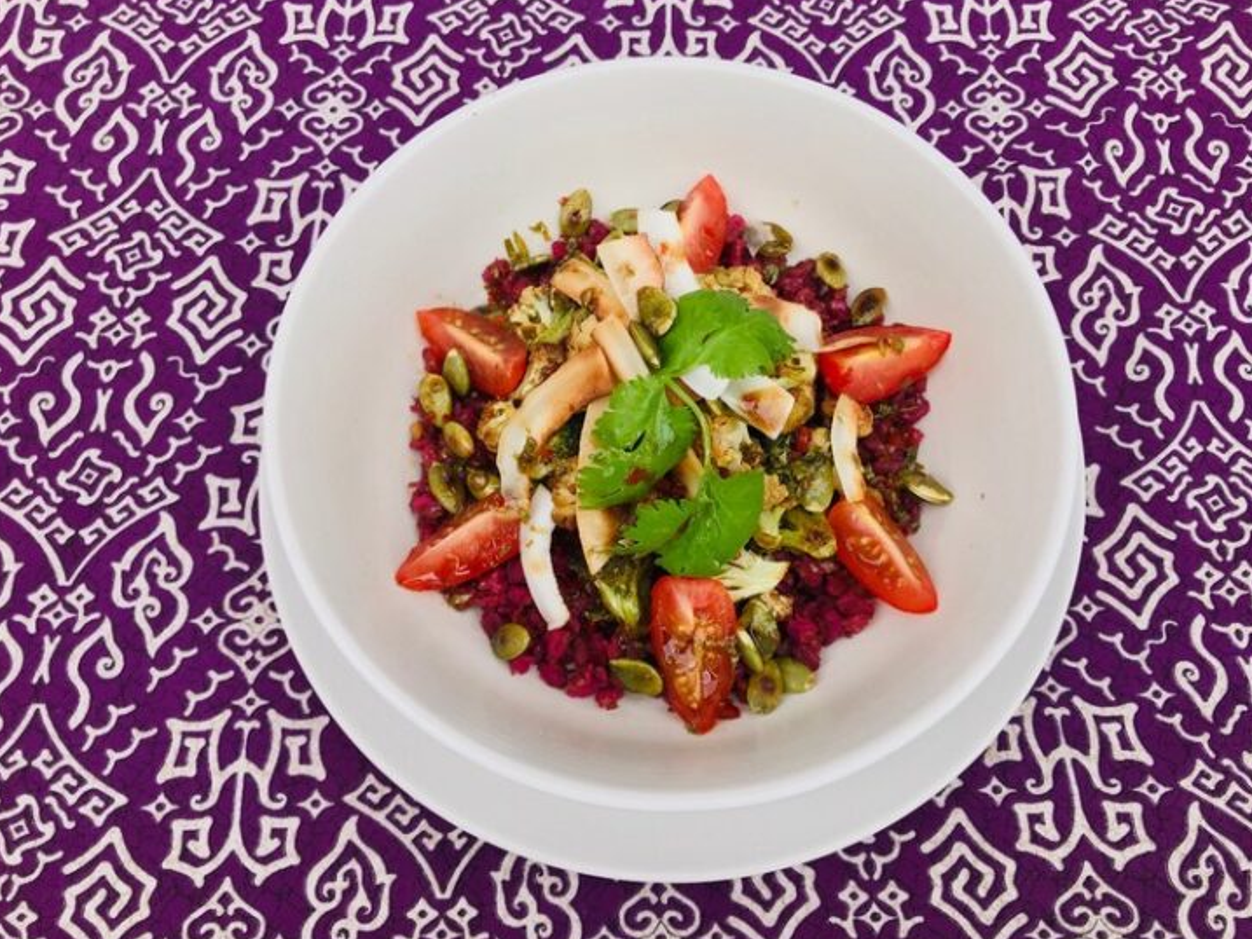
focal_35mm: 30
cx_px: 665
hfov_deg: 59.9
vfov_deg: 46.8
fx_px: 1085
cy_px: 456
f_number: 1.8
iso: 20
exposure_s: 1/704
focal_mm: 3.99
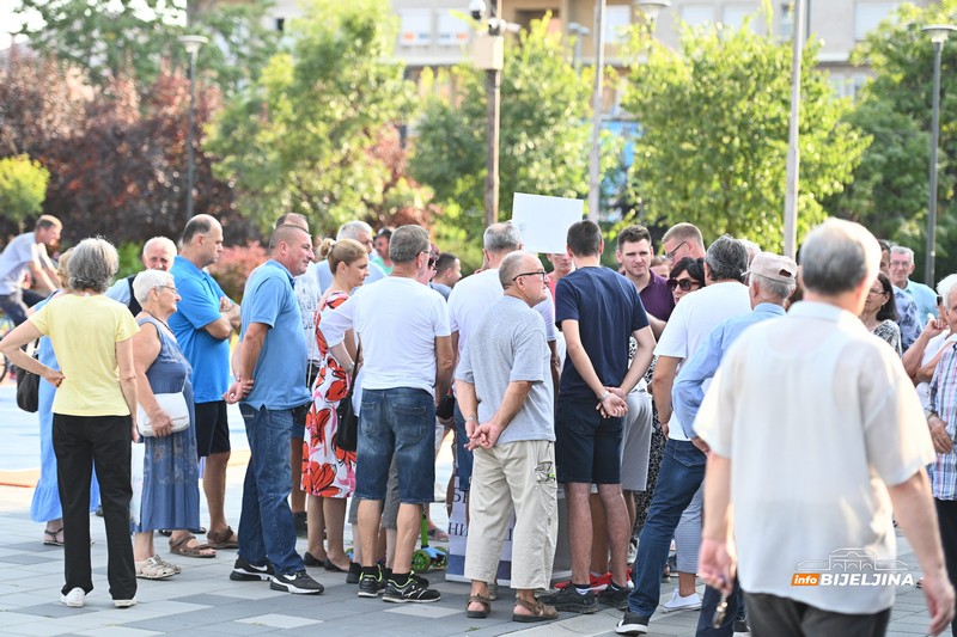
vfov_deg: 14.0
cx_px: 478
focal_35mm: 98
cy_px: 318
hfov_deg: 20.8
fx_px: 2604
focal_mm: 98
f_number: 2.8
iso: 500
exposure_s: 1/1600
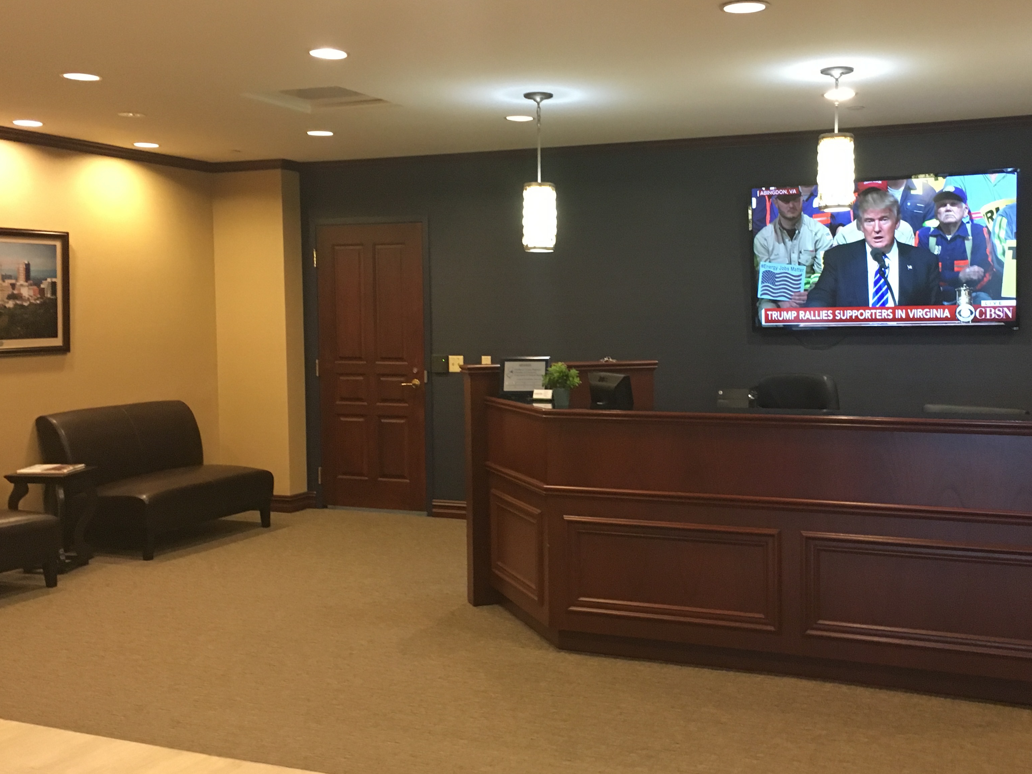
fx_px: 1133
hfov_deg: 48.7
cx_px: 609
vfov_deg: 37.7
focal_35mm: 38
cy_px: 373
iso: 200
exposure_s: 1/24
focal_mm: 4.15
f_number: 2.2
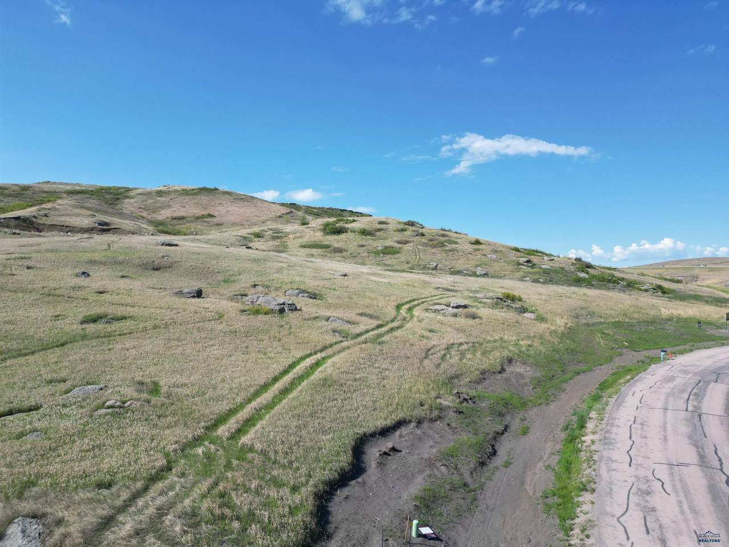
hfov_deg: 71.6
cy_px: 274
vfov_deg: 56.8
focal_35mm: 24
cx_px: 364
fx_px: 505
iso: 110
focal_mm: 6.72
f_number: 1.7
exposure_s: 1/2500
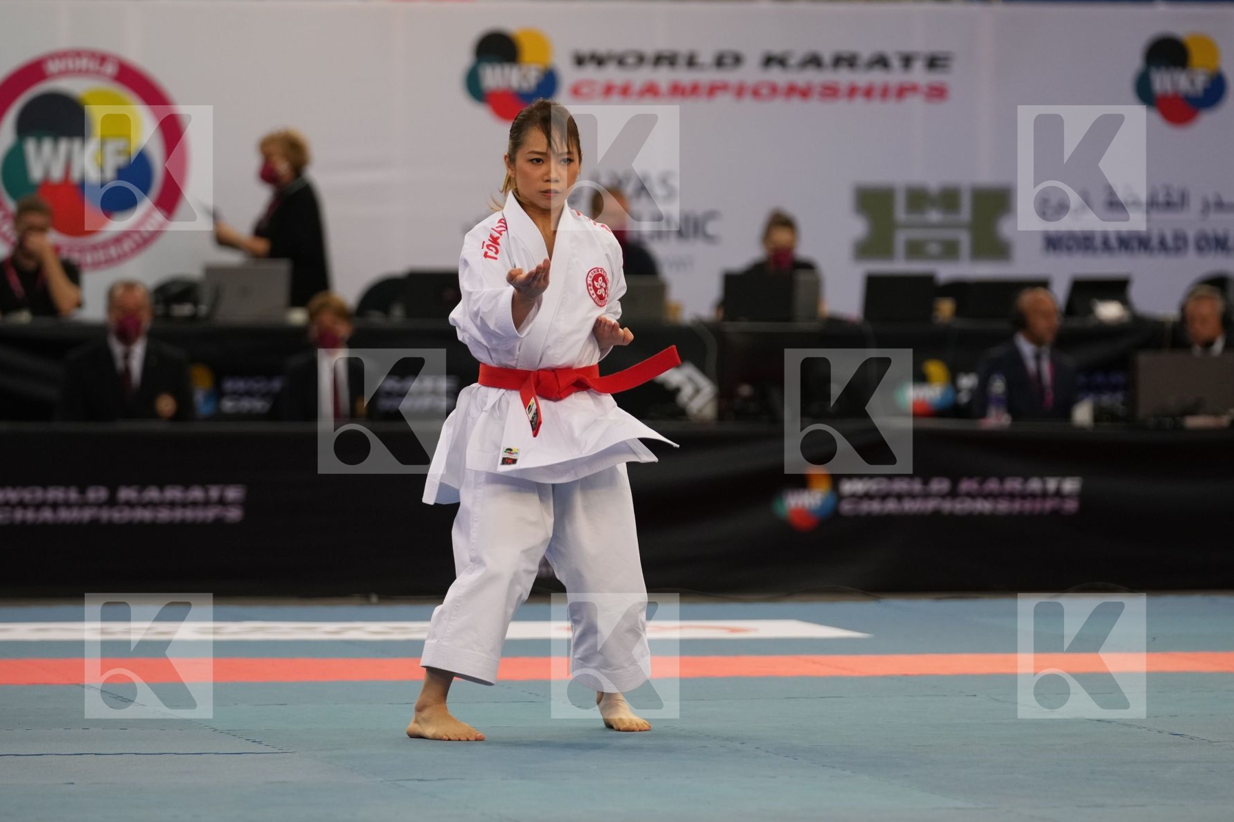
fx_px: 8499
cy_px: 411
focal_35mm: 248
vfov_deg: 5.5
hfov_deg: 8.3
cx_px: 615
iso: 800
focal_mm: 165
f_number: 2.8
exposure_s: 1/500
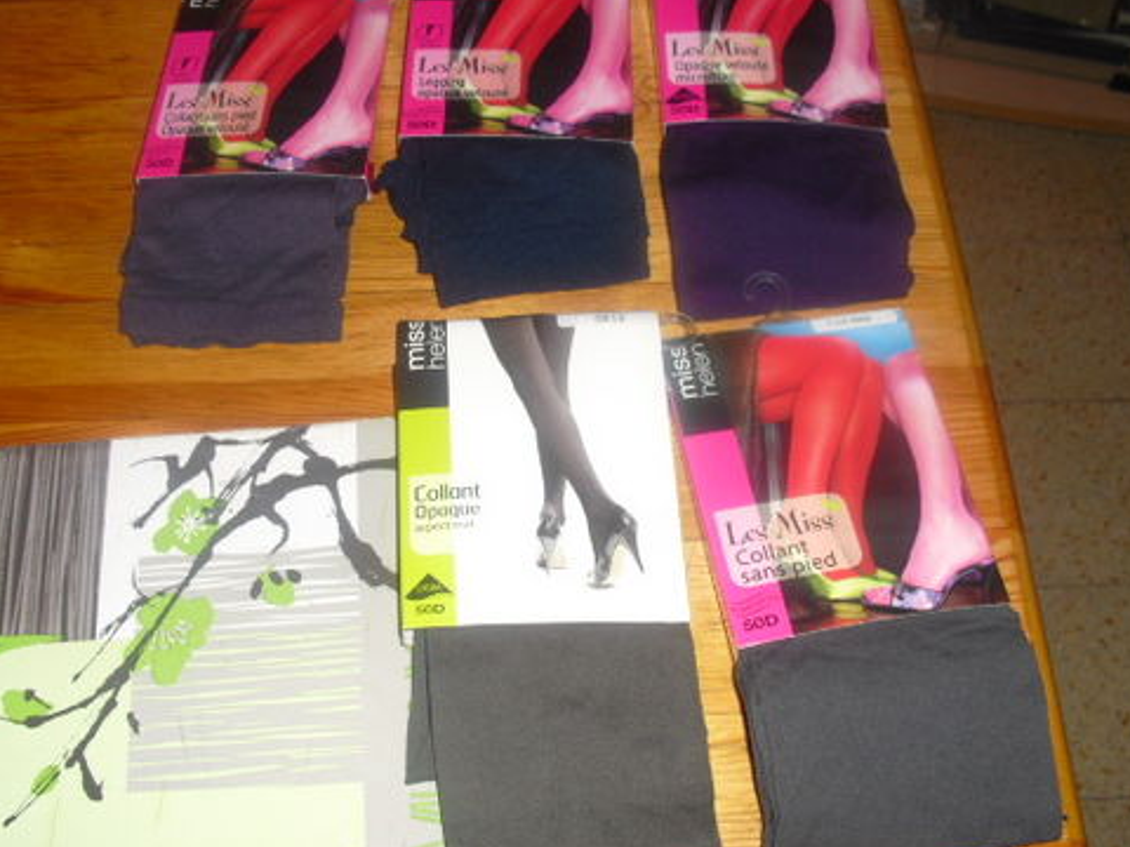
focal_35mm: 45
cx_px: 511
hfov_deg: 42.0
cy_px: 388
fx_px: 1469
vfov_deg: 32.2
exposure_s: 1/60
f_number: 3.1
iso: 100
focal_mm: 6.3
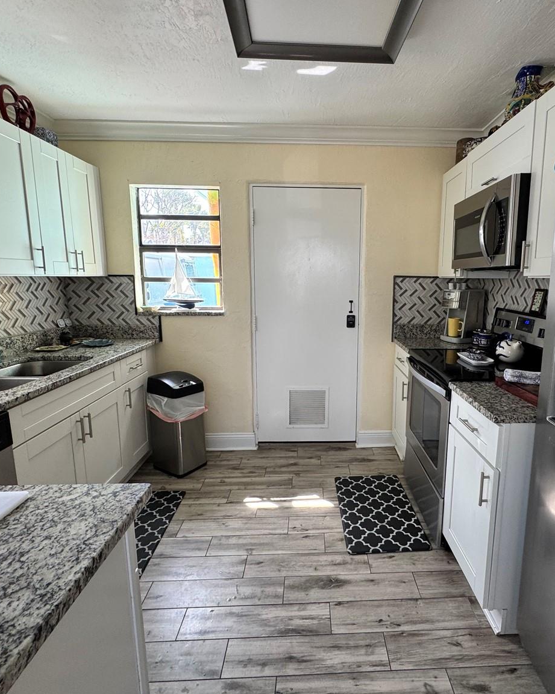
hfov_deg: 70.2
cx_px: 328
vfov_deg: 83.3
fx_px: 390
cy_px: 339
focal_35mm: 19
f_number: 2.2
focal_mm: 2.22
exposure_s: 1/99
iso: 80
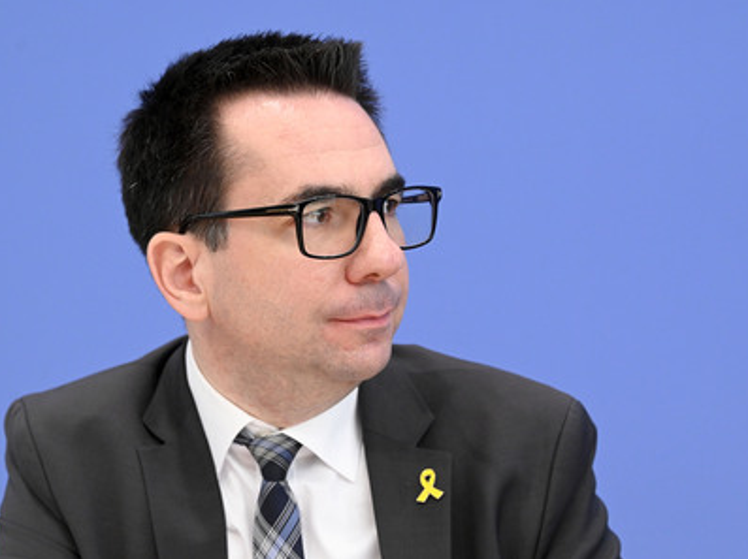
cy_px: 280
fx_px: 3303
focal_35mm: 153
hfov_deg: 12.9
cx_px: 372
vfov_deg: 9.7
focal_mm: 140
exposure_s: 1/640
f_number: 5.6
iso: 4000
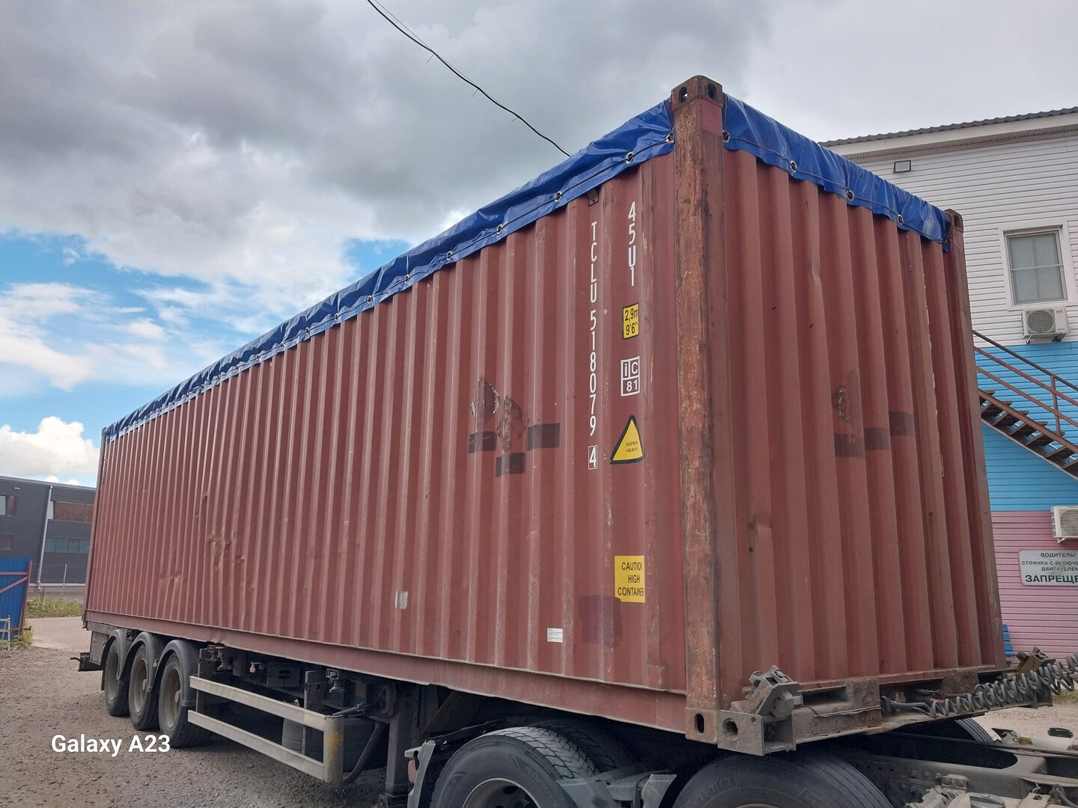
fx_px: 810
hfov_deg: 67.3
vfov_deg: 53.1
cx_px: 539
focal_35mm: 26
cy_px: 404
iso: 20
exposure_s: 1/175
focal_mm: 4
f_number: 1.8
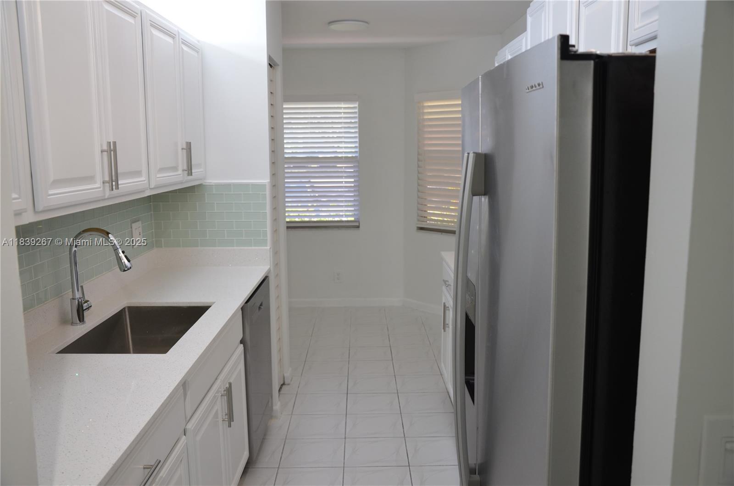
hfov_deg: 59.6
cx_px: 367
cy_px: 243
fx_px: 641
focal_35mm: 32
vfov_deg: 41.5
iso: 400
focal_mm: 21
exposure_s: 1/80
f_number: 4.5
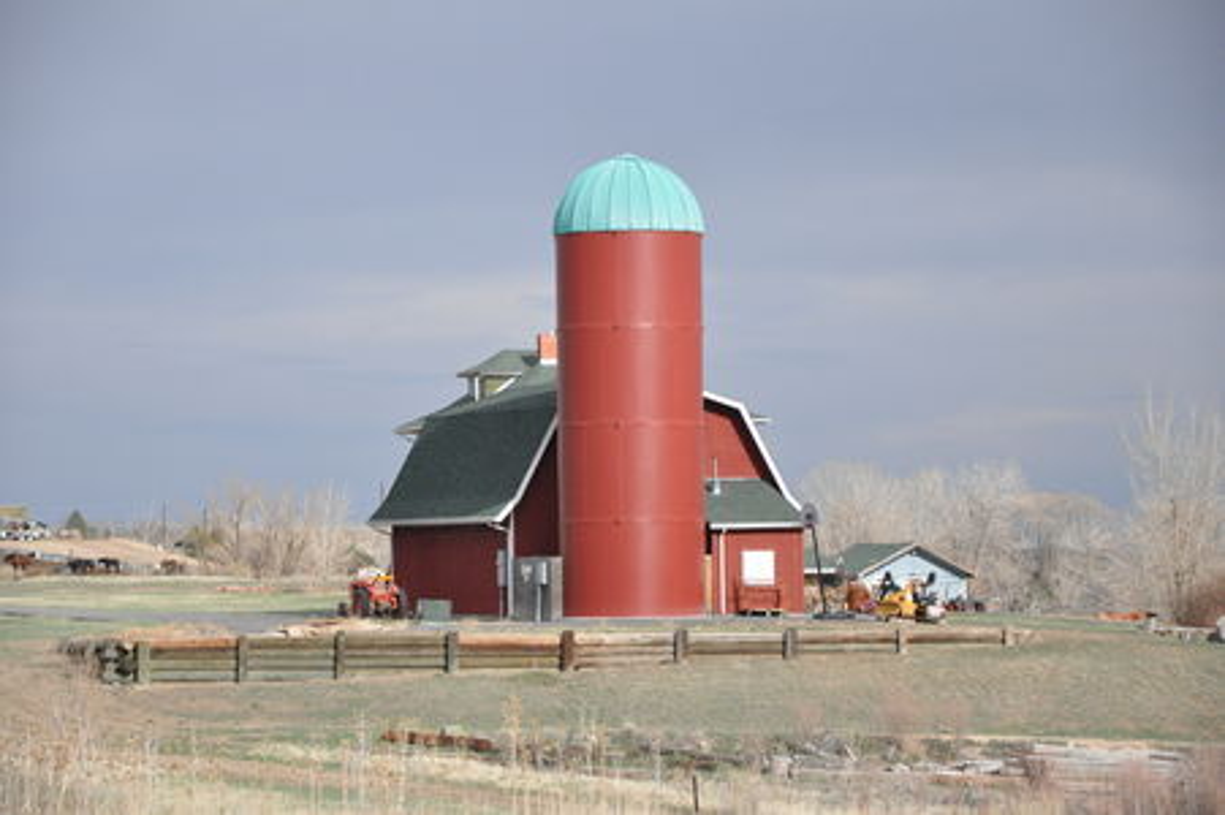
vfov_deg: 8.7
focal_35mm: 158
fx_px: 5355
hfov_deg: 13.0
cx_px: 612
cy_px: 408
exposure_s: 1/4000
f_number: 8
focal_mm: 105
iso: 1600
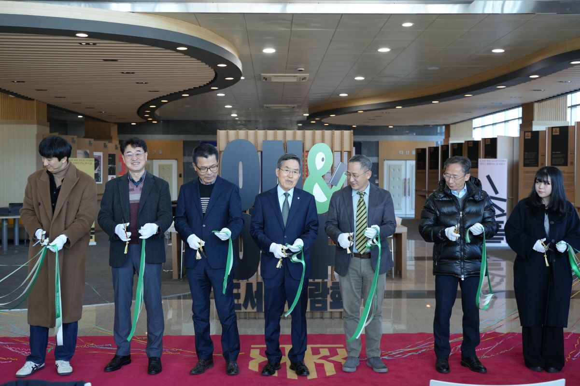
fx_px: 676
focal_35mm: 42
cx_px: 290
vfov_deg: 31.9
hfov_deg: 46.4
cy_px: 193
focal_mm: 42
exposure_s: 1/160
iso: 1000
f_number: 4
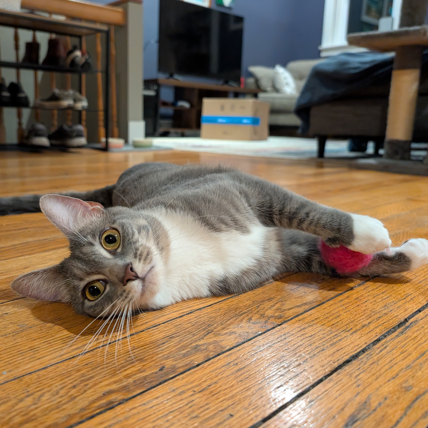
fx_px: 406
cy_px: 213
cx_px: 168
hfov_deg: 55.2
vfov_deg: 55.6
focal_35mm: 29
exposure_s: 1/60
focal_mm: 6.9
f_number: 1.68
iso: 1372
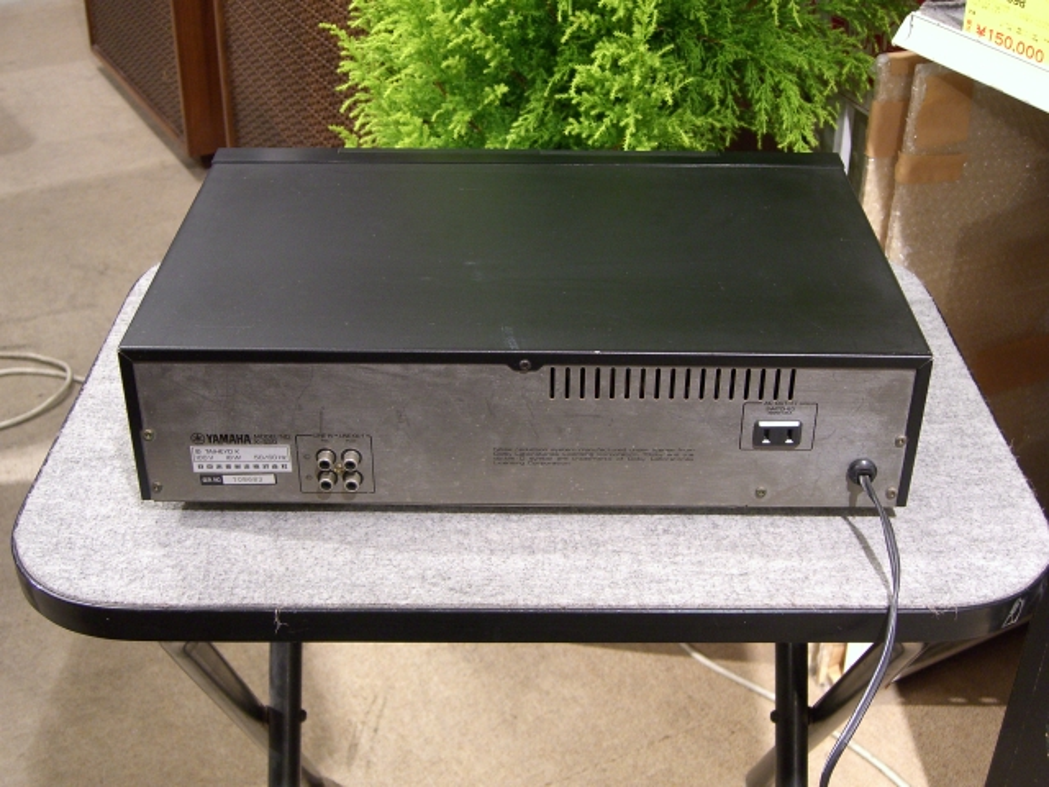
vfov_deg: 31.5
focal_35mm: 46
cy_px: 394
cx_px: 524
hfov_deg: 41.2
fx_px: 1394
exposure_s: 1/13
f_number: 3.1
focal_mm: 9.5
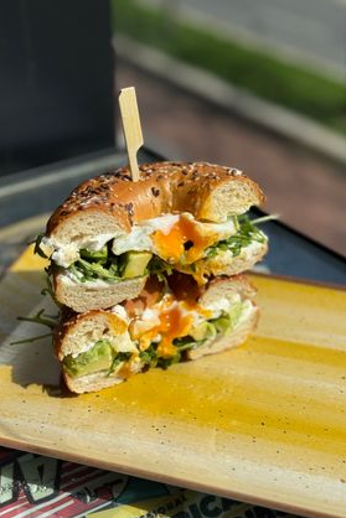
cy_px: 262
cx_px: 177
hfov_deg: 26.5
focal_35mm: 51
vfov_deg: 38.9
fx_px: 735
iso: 64
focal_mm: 6.76
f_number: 1.78
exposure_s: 1/6024
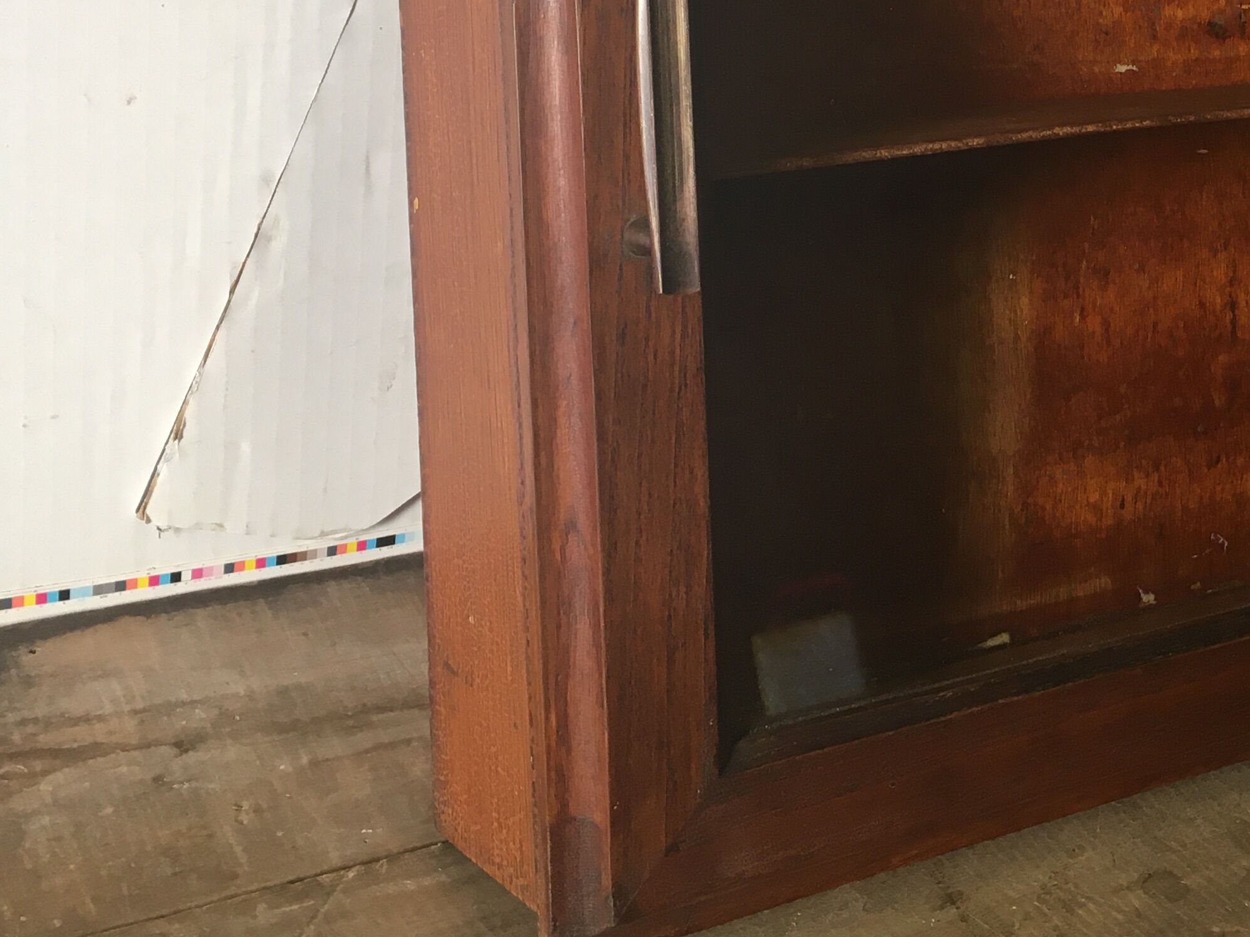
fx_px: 2130
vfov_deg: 24.2
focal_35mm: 59
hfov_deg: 31.8
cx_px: 1007
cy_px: 119
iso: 64
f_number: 2.2
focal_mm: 4.15
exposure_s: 1/33
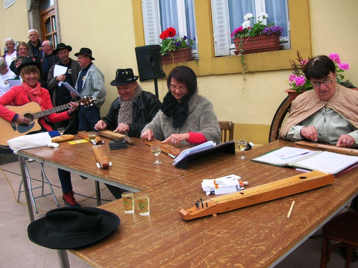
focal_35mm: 36
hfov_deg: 51.4
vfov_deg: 39.7
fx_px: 372
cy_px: 131
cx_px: 182
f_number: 2.8
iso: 50
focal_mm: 5.8
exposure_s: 1/79.7
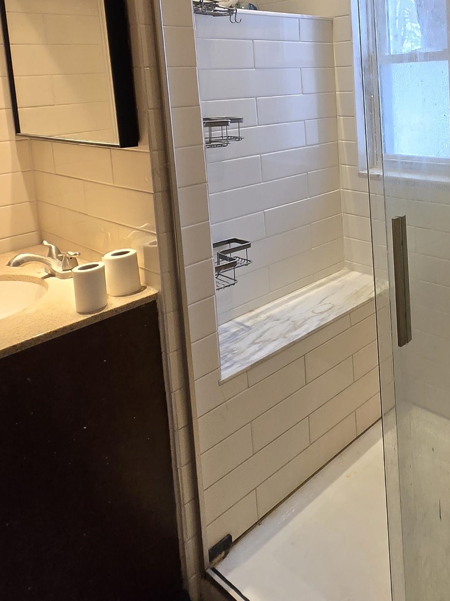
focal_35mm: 28
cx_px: 469
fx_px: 486
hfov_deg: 41.8
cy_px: 113
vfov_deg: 58.2
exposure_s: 1/60
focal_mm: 1.7
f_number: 2.2
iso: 100
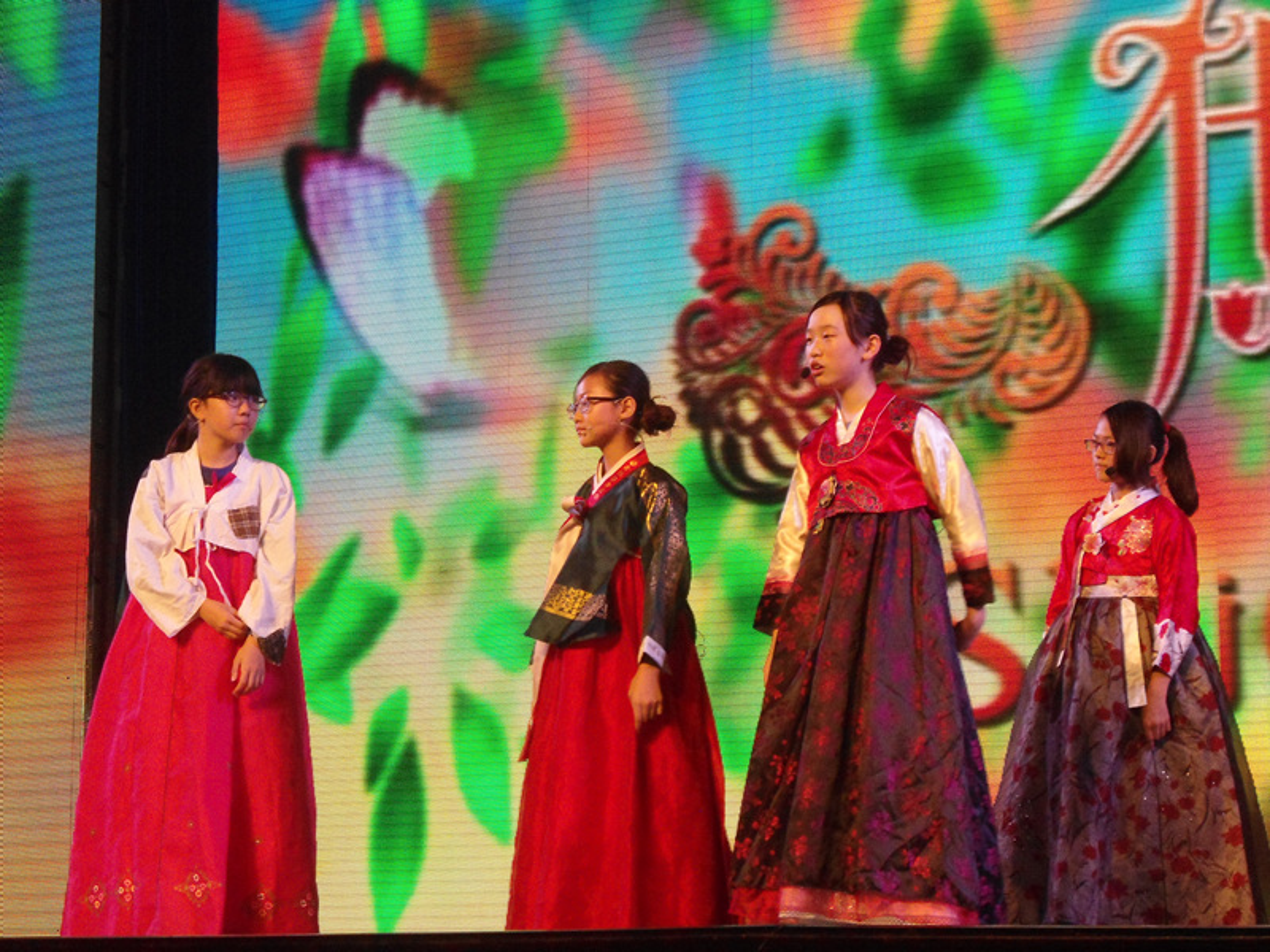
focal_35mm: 88
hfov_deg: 22.3
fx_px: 3229
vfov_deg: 16.8
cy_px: 476
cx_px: 635
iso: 400
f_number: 5.2
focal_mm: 15.7
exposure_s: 1/60
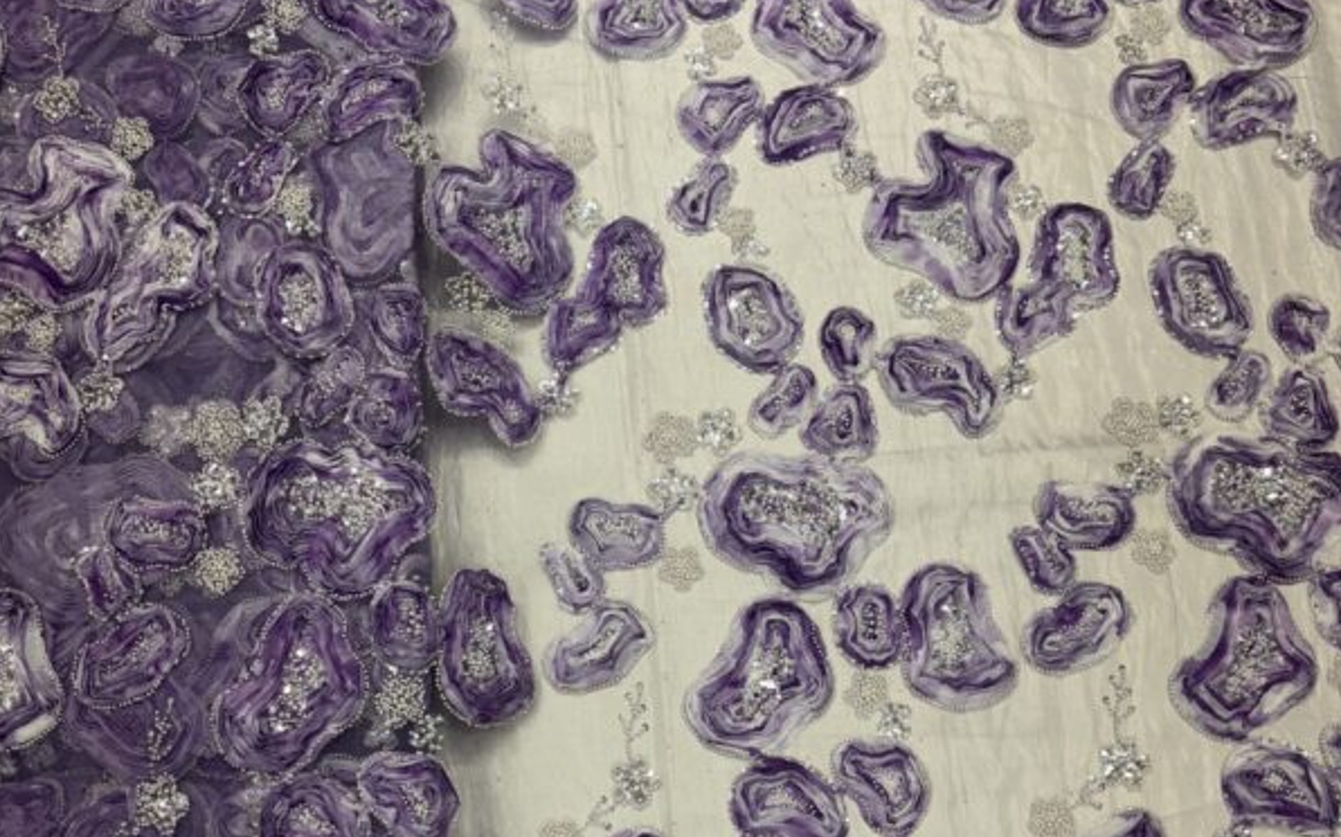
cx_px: 668
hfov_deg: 52.8
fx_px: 1352
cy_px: 623
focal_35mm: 37
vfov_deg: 33.7
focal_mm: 5.96
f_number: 1.6
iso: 40
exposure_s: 1/210
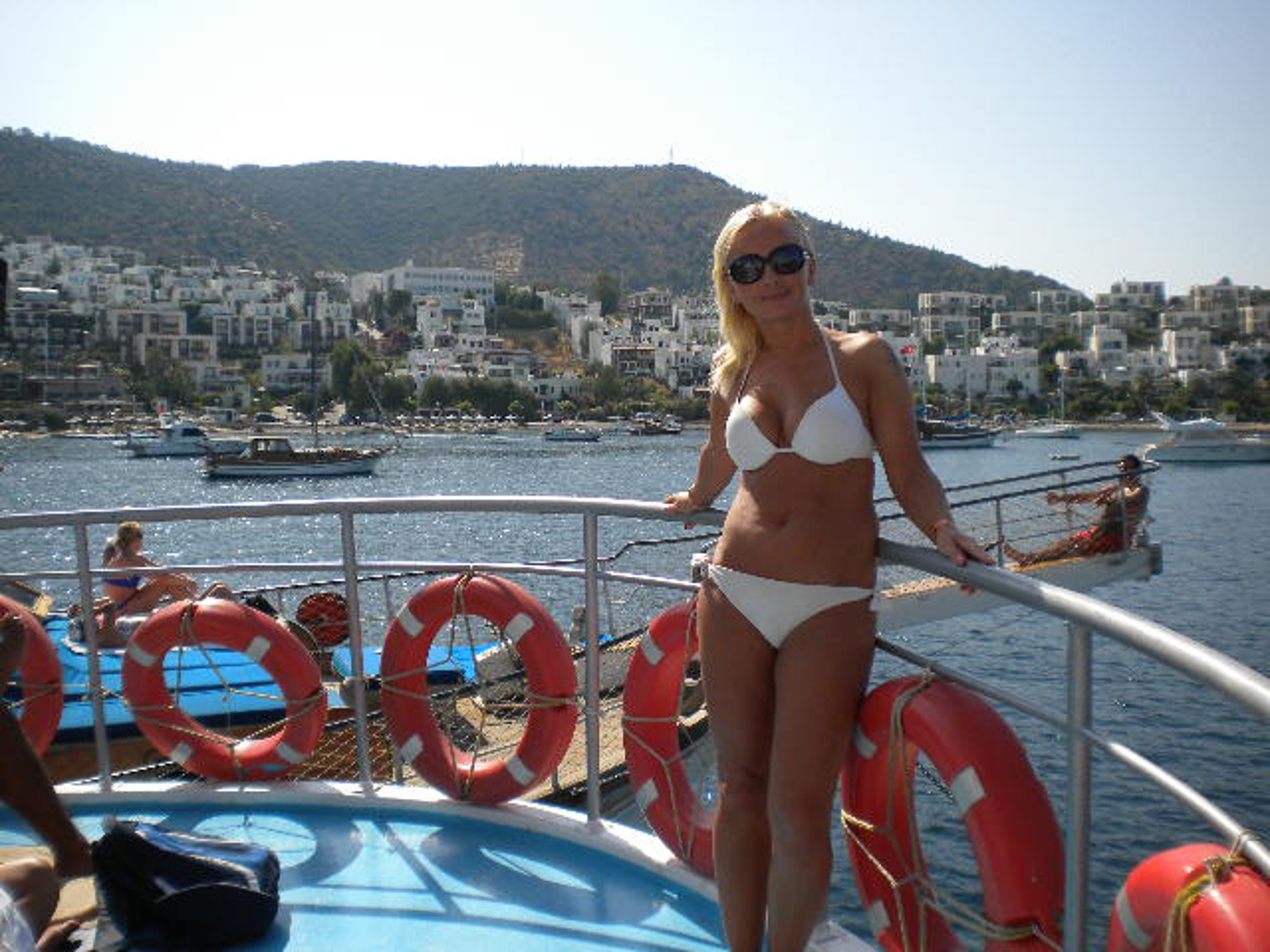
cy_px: 476
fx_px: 1284
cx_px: 635
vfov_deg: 40.7
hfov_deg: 52.6
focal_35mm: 35
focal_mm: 6.3
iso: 80
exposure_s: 1/779
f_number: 4.6
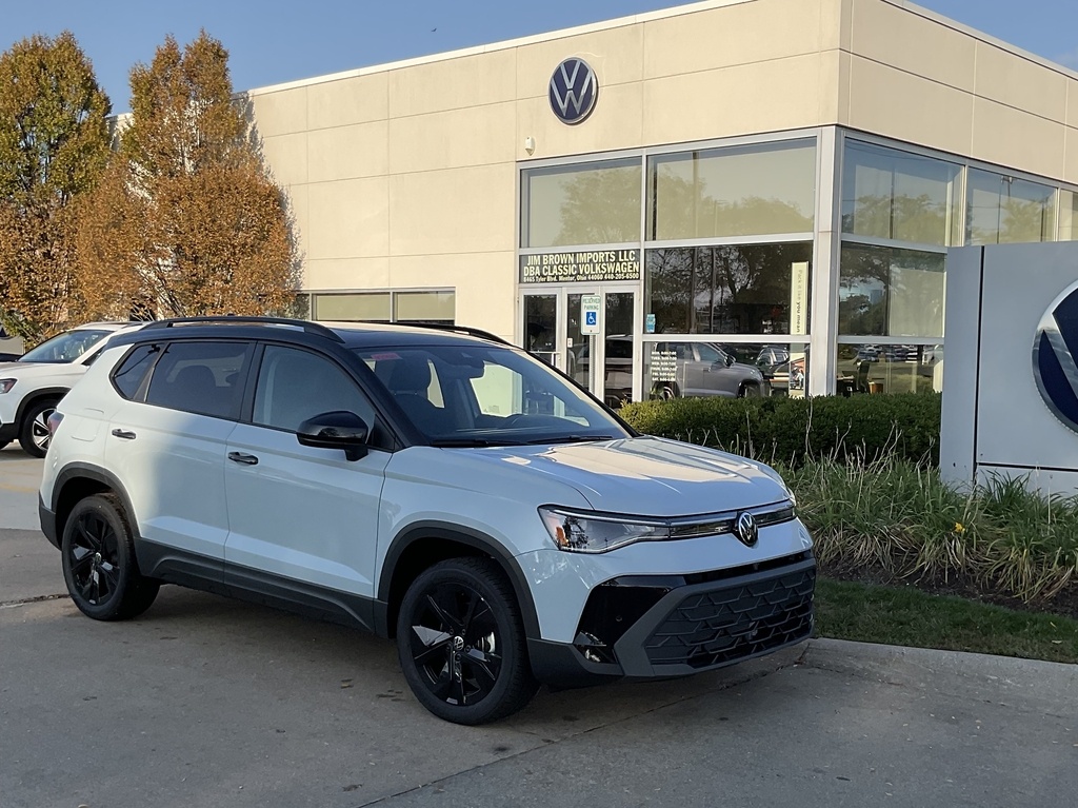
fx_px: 903
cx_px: 539
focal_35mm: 29
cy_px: 404
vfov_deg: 48.2
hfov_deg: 61.7
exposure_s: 1/1451
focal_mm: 3
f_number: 1.8
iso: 16
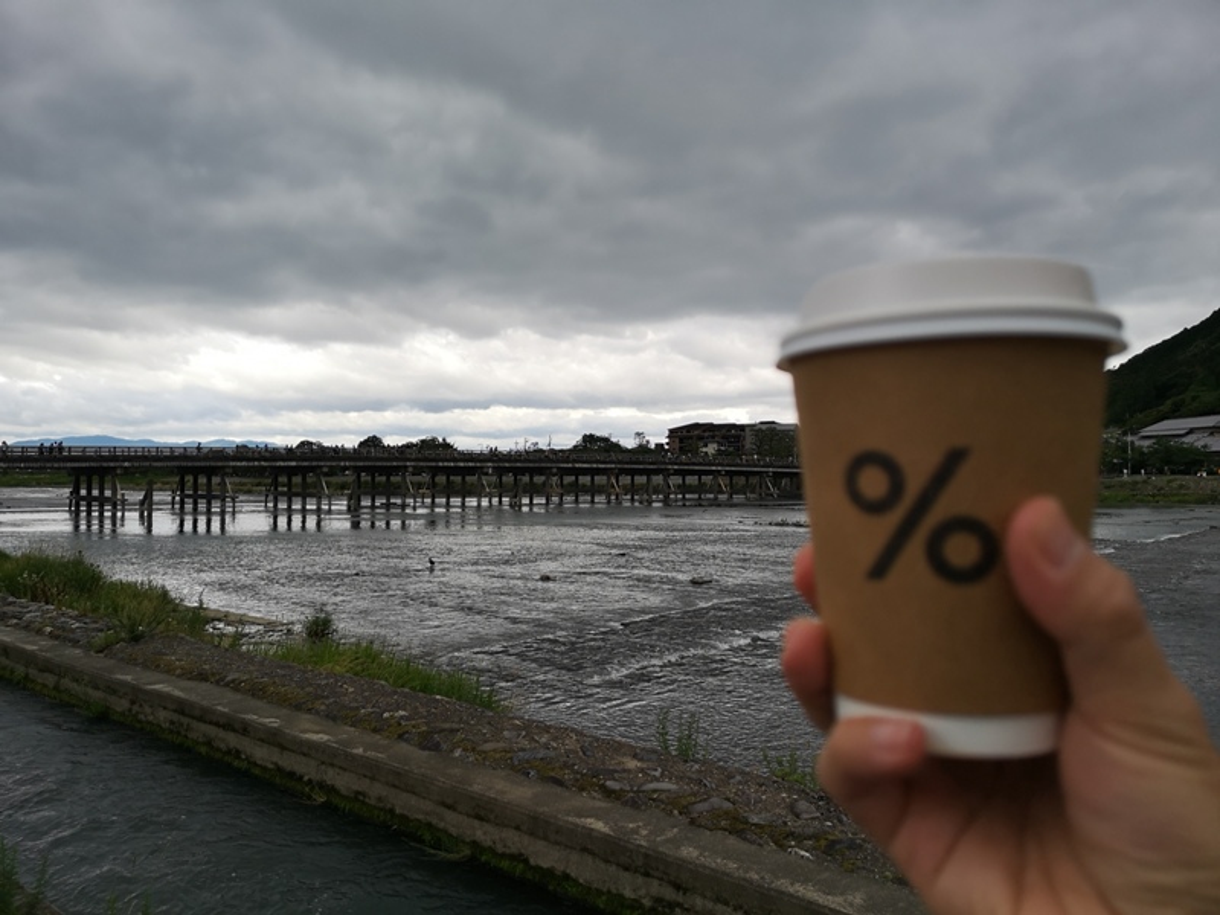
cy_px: 458
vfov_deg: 51.4
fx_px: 952
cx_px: 610
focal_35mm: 27
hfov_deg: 65.3
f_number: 1.8
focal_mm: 3.95
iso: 50
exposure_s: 1/1335
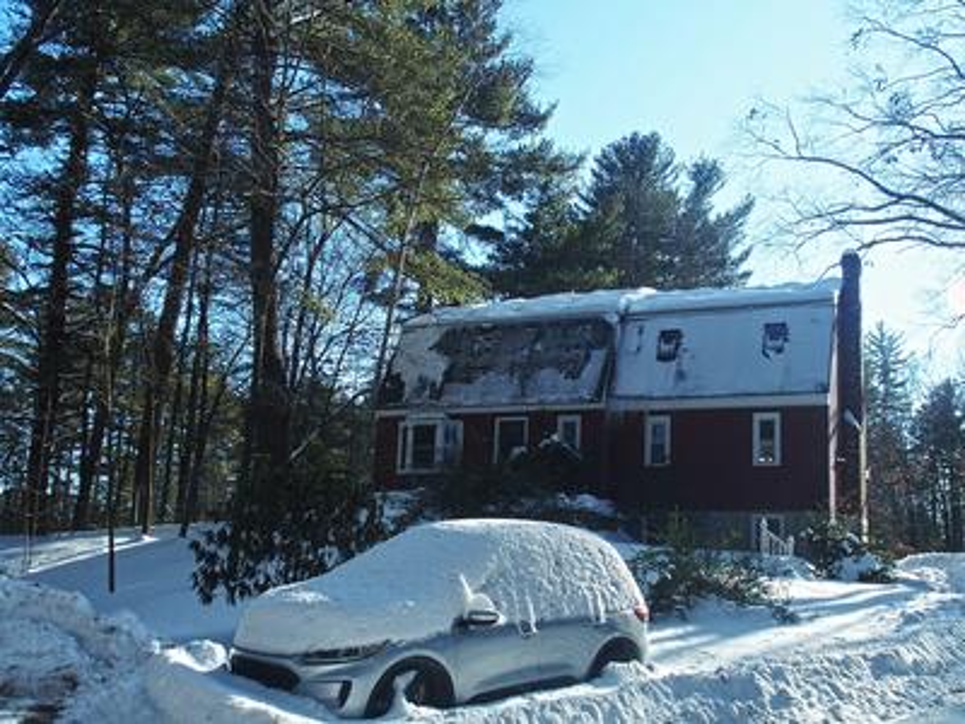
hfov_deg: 56.8
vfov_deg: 44.2
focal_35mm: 32
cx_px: 482
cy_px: 362
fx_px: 892
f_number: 3.5
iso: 100
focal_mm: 6.7
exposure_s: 1/500
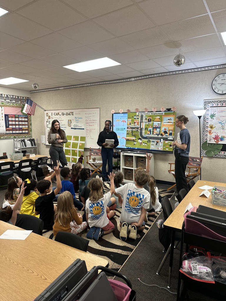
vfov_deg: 71.6
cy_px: 150
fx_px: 209
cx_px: 113
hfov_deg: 56.8
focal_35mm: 24
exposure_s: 1/120
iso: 250
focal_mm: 6.86
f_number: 1.78
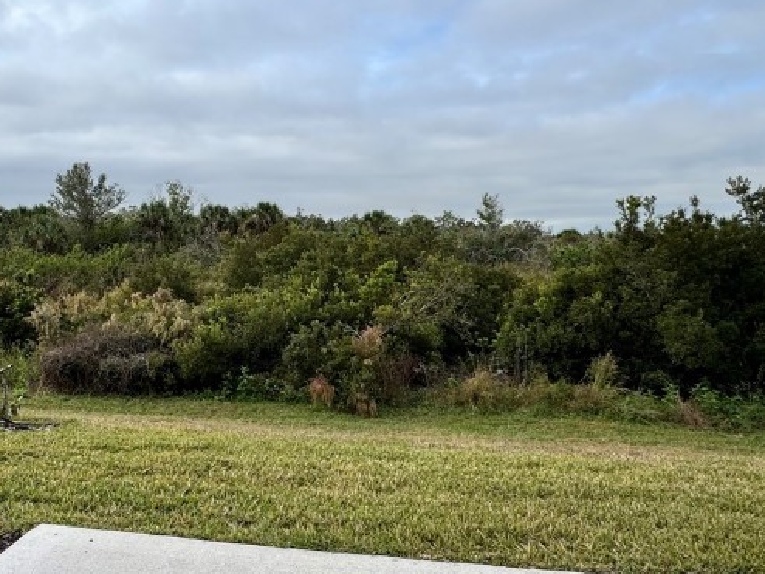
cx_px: 262
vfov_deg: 48.2
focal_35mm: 29
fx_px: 641
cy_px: 303
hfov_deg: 60.3
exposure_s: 1/693
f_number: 2.2
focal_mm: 2.22
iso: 40
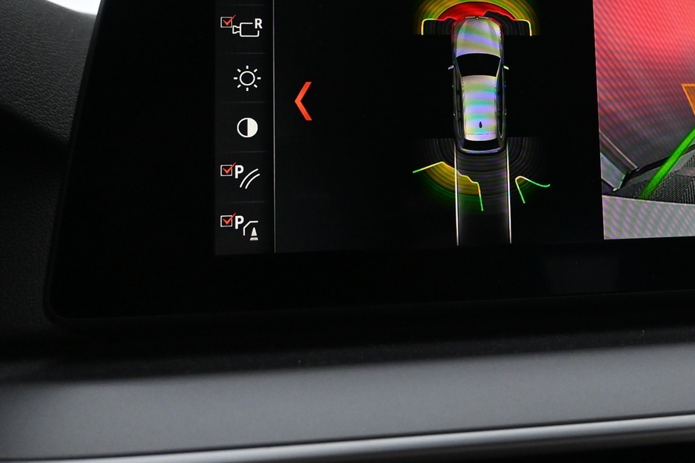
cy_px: 122
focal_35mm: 53
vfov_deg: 25.2
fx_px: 1023
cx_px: 571
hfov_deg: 36.1
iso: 2500
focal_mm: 20
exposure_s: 1/80
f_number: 4.5
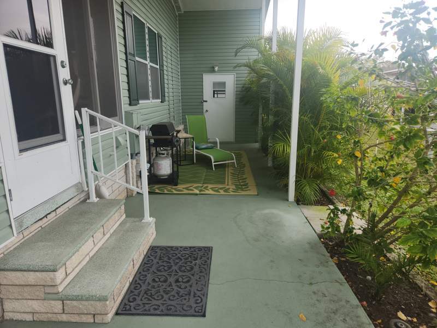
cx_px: 218
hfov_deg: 73.9
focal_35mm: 23
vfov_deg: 58.9
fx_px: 290
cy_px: 164
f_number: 1.8
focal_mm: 5.4
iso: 20
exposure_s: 1/606
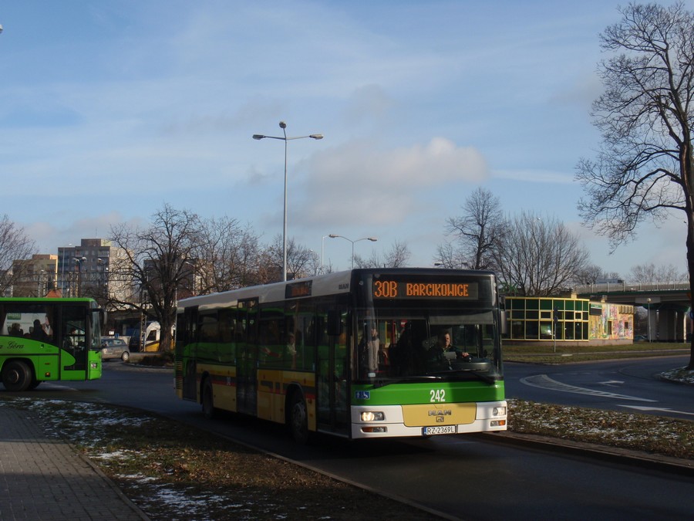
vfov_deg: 30.3
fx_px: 962
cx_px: 347
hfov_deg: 39.7
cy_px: 260
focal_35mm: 48
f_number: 4.2
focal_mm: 8.69
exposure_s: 1/500
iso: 80
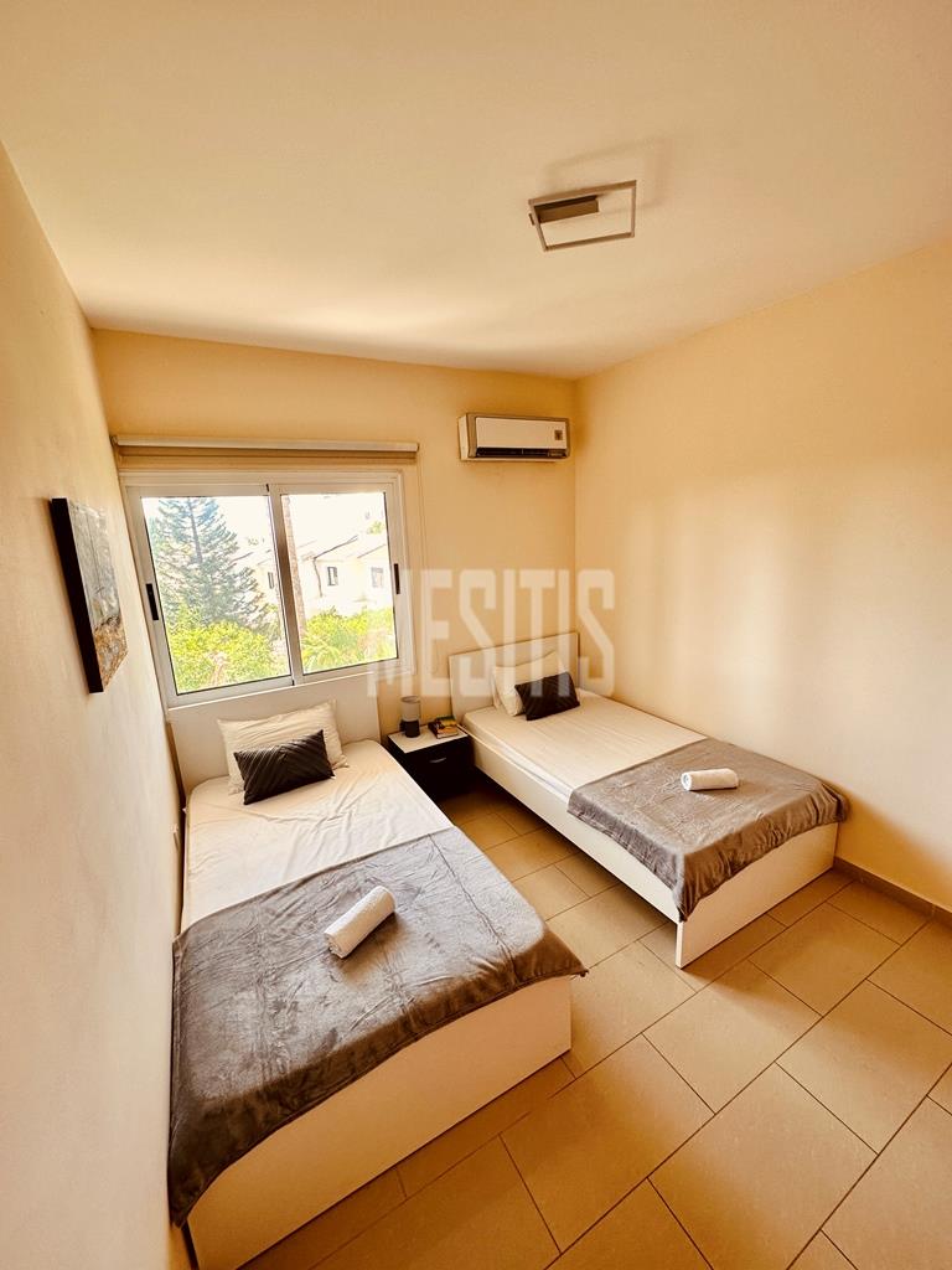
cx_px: 476
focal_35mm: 14
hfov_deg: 85.7
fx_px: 513
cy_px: 635
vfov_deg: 102.1
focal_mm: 2.22
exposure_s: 1/99
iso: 64
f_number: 2.2
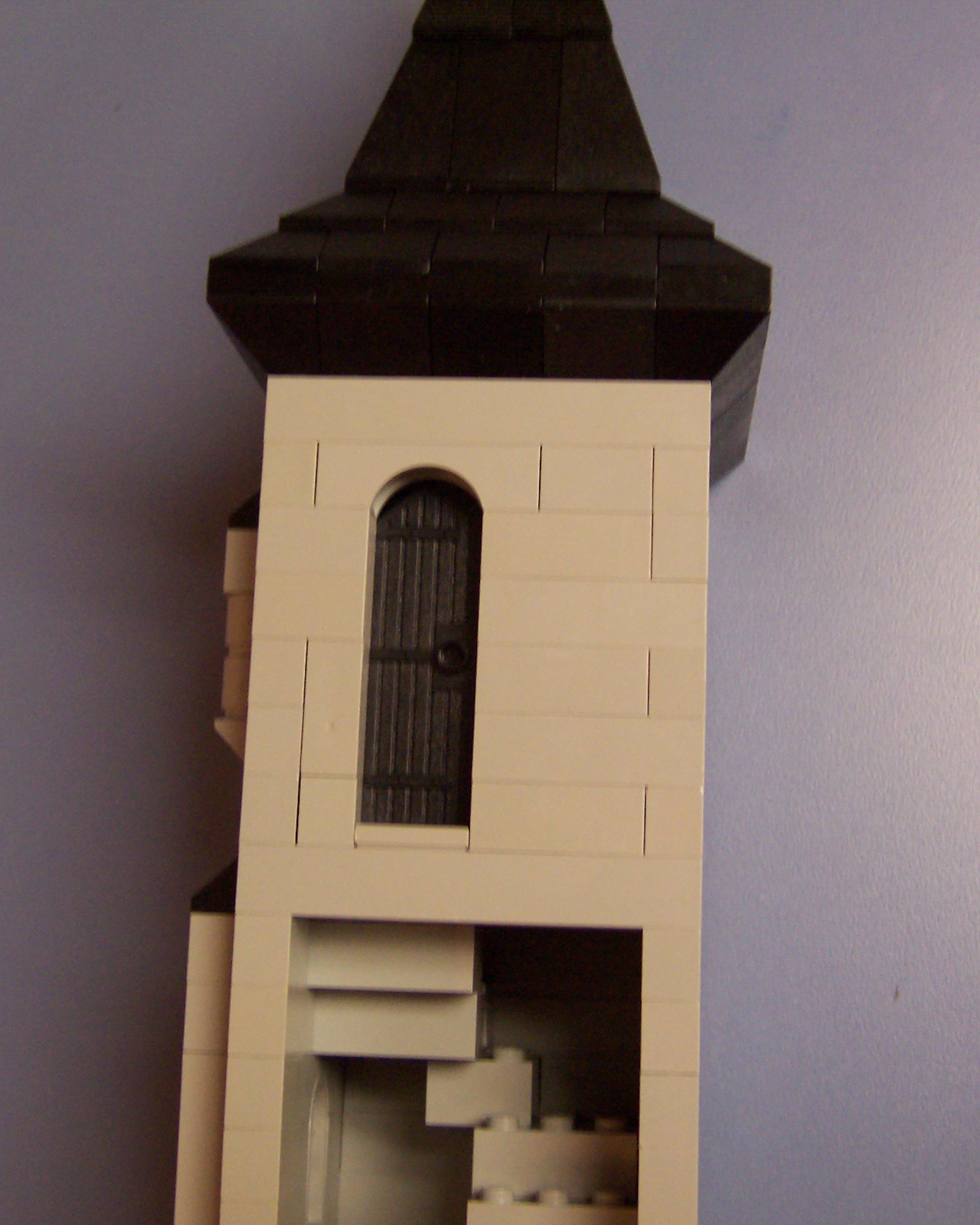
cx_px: 505
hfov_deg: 28.6
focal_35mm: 53
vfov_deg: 35.4
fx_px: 1921
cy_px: 603
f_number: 3.4
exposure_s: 1/15
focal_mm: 6.7
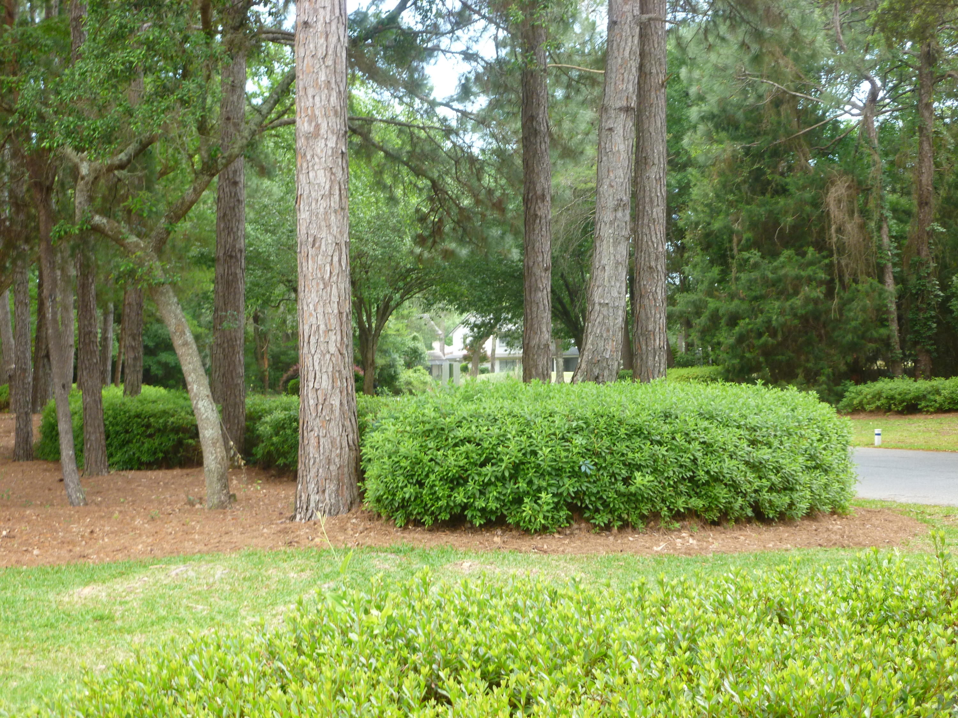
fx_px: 1494
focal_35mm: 54
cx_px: 479
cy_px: 359
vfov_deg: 27.0
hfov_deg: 35.5
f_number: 4
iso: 160
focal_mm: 9.6
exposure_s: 1/60
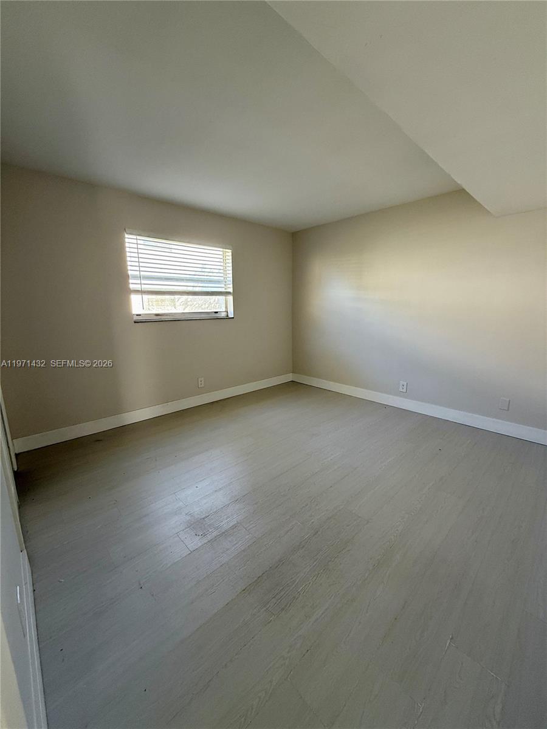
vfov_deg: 102.1
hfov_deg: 85.7
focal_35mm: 14
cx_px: 274
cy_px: 364
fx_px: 295
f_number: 2.2
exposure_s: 1/99
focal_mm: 2.22
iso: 125
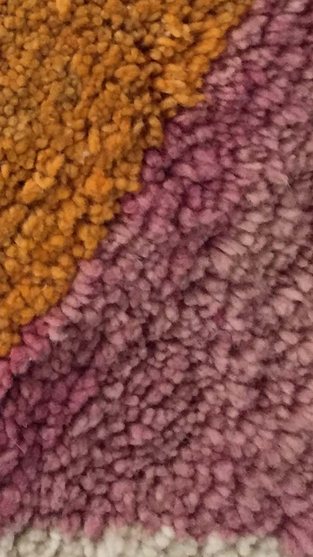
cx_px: -303
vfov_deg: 20.5
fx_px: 1387
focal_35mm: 94
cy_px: -183
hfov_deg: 11.6
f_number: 2.2
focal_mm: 4.15
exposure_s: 1/33
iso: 320
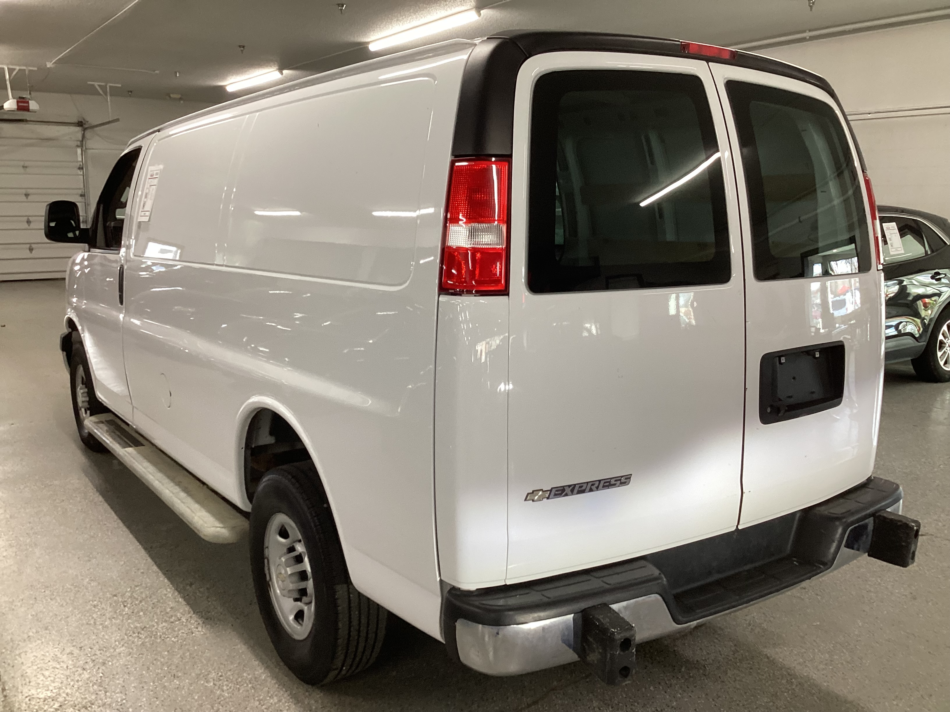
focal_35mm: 31
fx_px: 851
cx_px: 475
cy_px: 356
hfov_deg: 58.4
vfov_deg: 45.4
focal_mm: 3.3
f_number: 2.4
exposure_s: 1/50
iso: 80
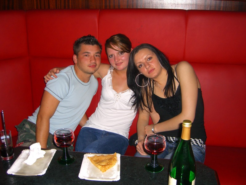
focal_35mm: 38
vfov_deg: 37.7
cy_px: 92
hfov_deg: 49.0
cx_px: 123
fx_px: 270
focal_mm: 7.9
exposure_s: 1/60
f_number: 2.8
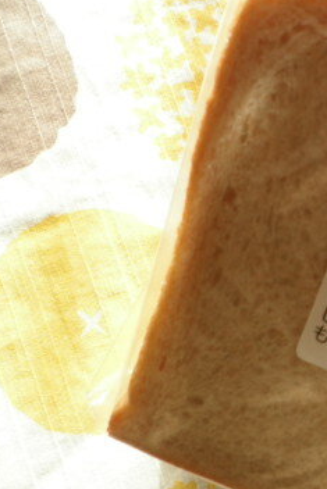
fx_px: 694
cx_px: 438
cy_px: 258
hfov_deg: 23.2
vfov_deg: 38.9
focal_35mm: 51
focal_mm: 4.9
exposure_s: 1/80
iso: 64
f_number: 3.2
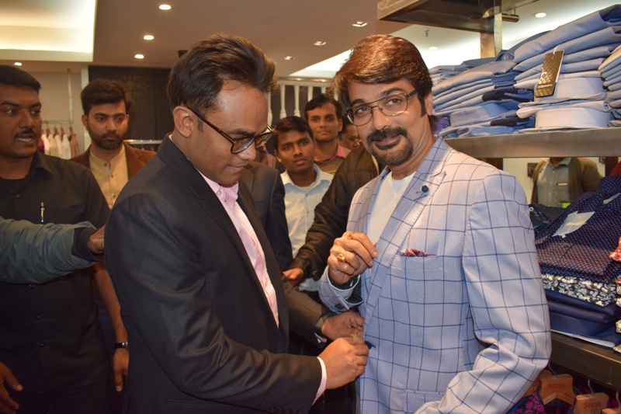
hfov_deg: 61.9
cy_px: 207
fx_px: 517
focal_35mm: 30
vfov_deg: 43.6
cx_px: 310
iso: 800
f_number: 5
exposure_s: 1/100
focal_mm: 20
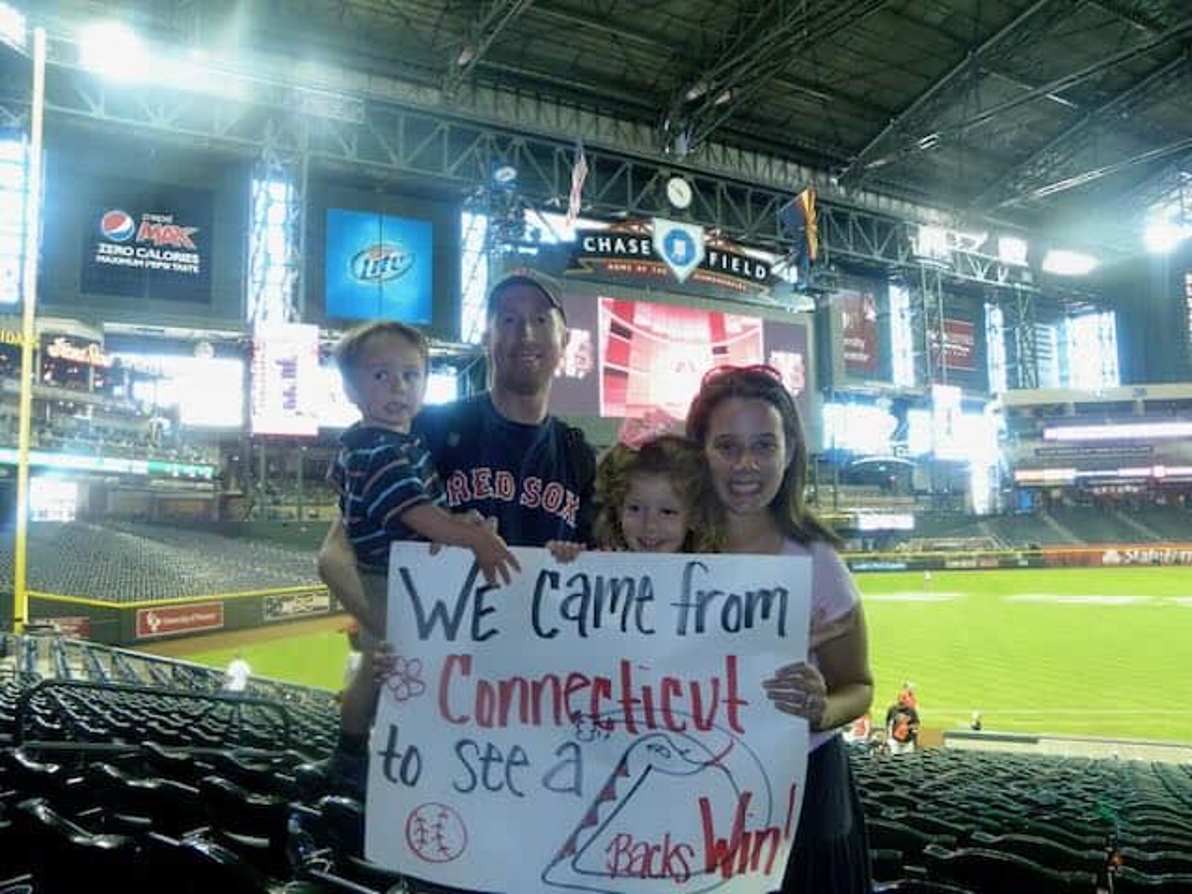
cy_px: 447
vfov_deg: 48.2
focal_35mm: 29
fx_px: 999
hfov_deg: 61.7
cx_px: 596
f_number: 3.2
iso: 356
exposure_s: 1/48.4
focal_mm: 5.2
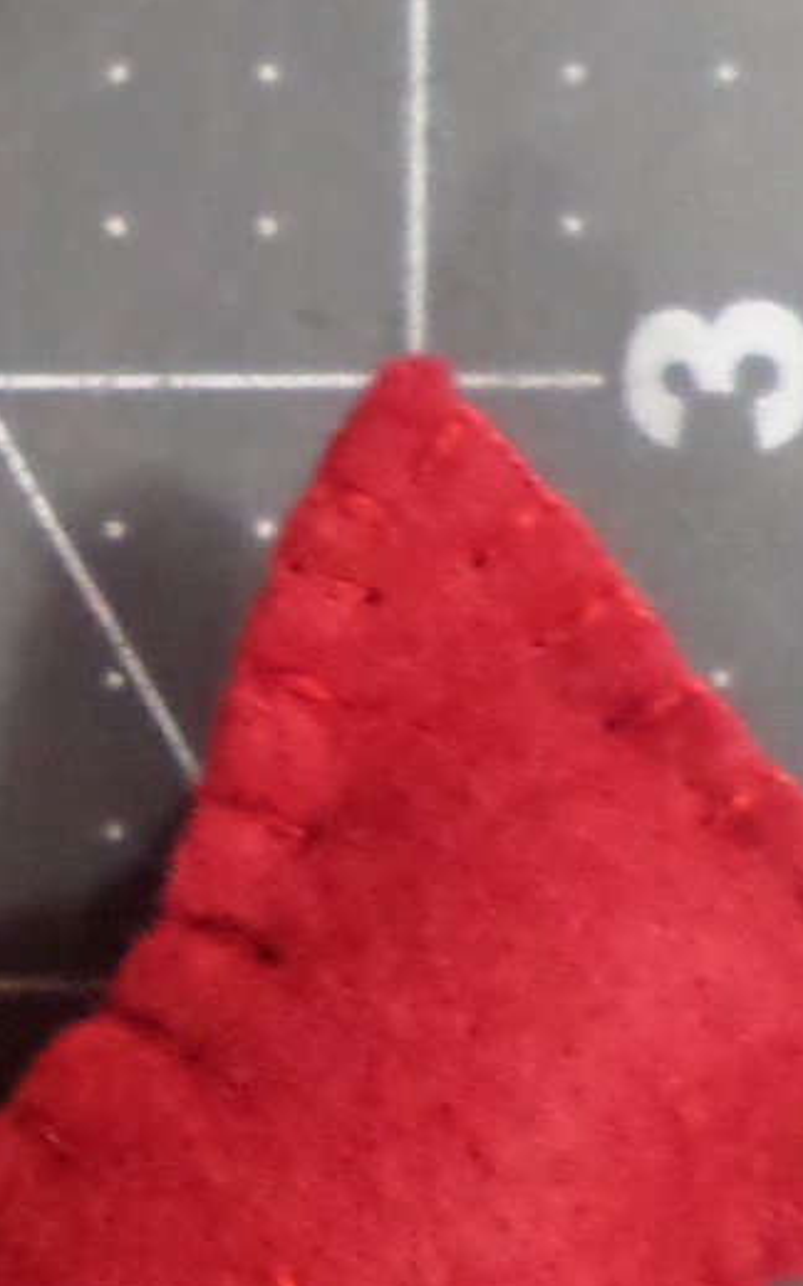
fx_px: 3434
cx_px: -773
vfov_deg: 21.0
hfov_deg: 12.0
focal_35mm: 98
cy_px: 984
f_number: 2.5
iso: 480
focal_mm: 4.5
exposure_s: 1/30
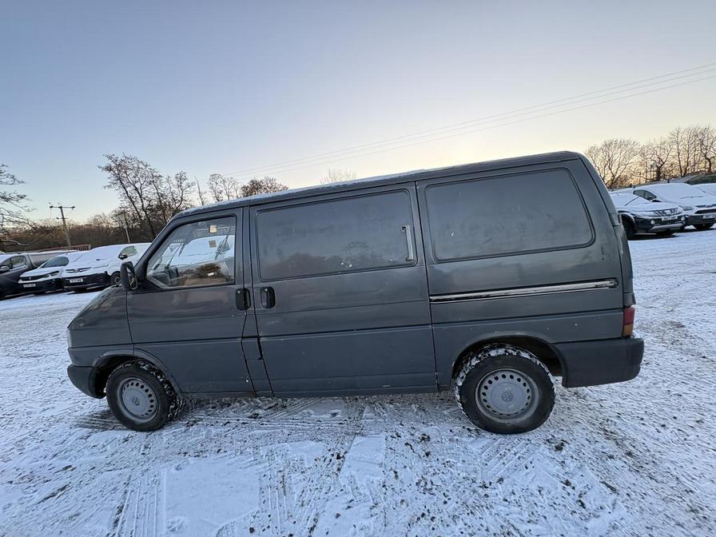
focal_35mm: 14
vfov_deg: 85.7
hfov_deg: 102.1
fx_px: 290
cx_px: 358
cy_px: 268
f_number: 2.2
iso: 100
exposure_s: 1/131
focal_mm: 2.22
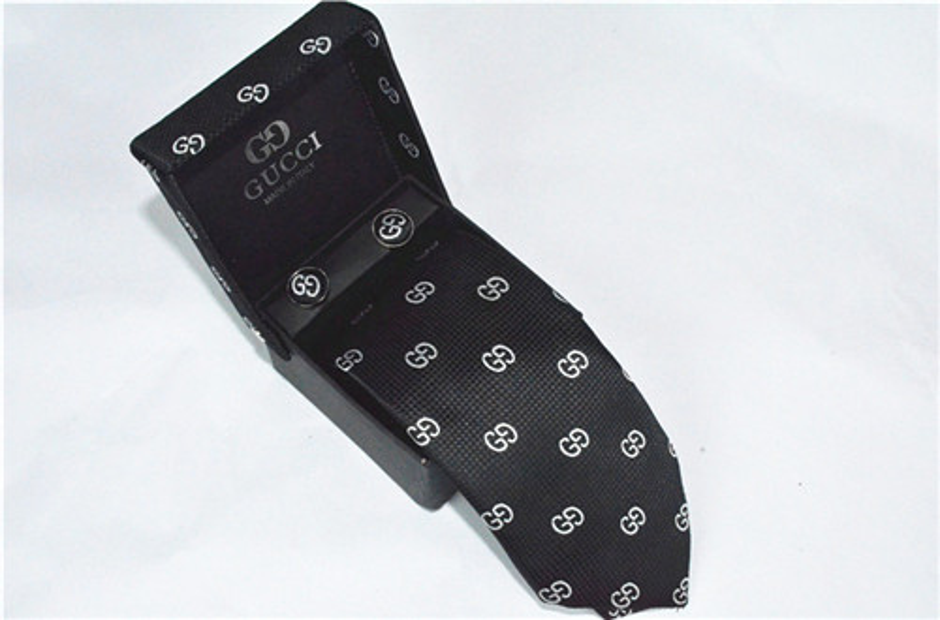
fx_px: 1249
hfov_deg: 41.2
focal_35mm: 48
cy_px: 310
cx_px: 470
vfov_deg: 27.9
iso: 6400
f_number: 22
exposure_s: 1/250
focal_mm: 32
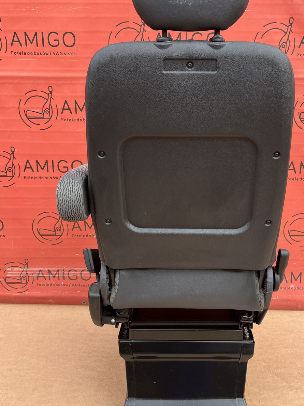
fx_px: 410
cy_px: 198
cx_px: 181
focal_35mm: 35
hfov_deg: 40.5
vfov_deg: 52.6
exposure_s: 1/122
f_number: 1.6
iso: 64
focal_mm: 5.1
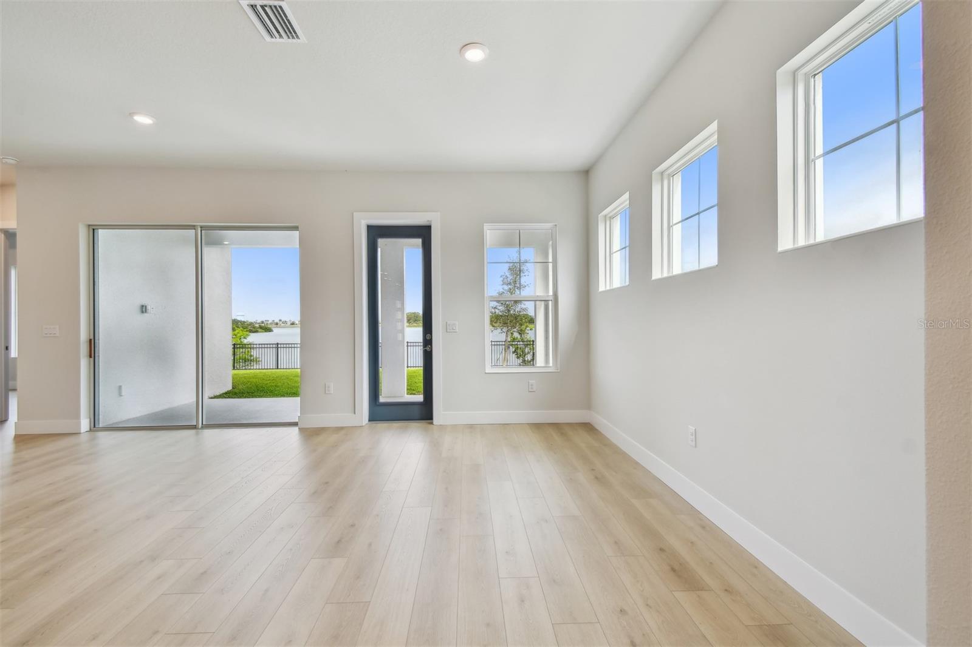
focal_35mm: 15
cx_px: 486
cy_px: 324
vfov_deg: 77.3
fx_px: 405
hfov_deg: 100.4
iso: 100
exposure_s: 1/200
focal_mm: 10
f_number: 7.1
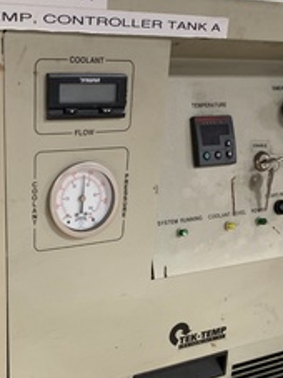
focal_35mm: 55
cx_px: 132
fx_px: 600
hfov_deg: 26.5
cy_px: 276
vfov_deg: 34.3
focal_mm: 4.25
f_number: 1.8
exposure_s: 1/60
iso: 200
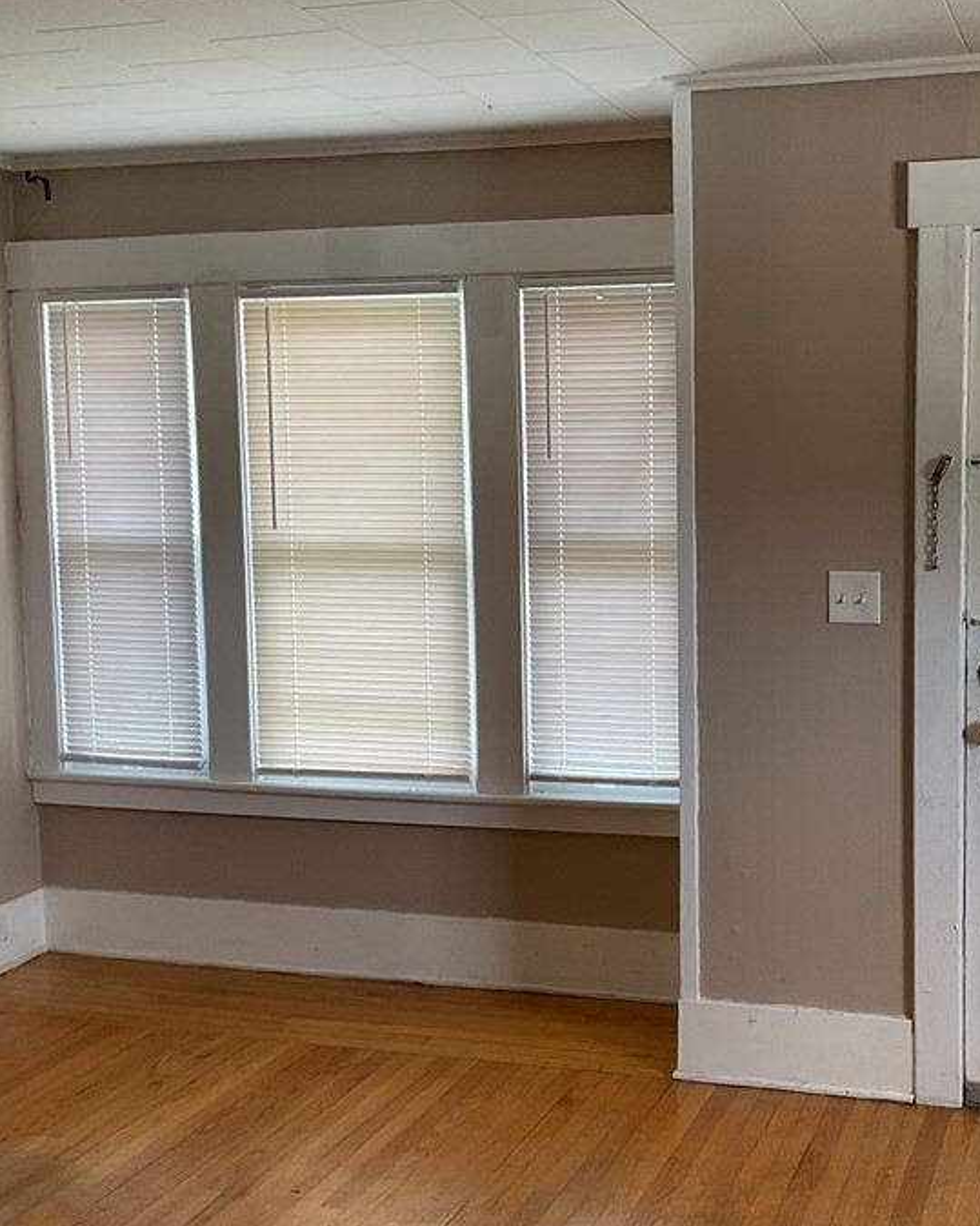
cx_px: 742
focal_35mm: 43
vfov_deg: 42.9
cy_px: 602
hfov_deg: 34.1
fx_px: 1559
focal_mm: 3
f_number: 1.8
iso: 40
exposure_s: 1/60
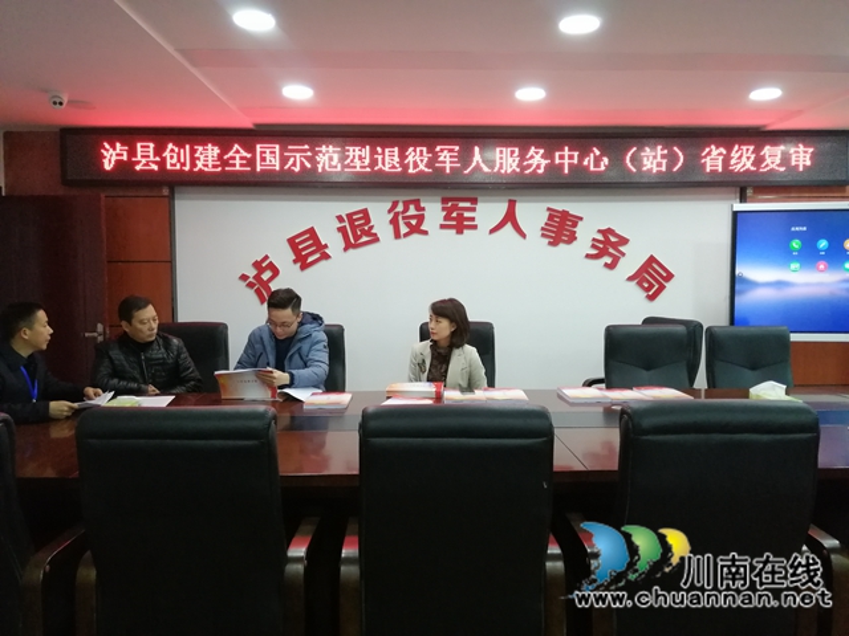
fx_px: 662
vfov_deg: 51.4
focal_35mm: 27
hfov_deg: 65.3
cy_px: 318
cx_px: 424
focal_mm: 3.96
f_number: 1.8
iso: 500
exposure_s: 1/100
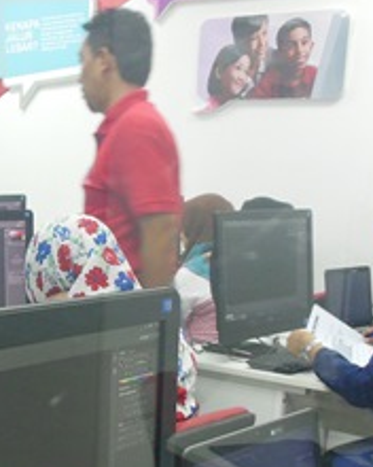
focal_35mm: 71
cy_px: 427
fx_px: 980
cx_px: 17
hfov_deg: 21.0
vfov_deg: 25.9
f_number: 3.2
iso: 250
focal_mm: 4.5
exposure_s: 1/30
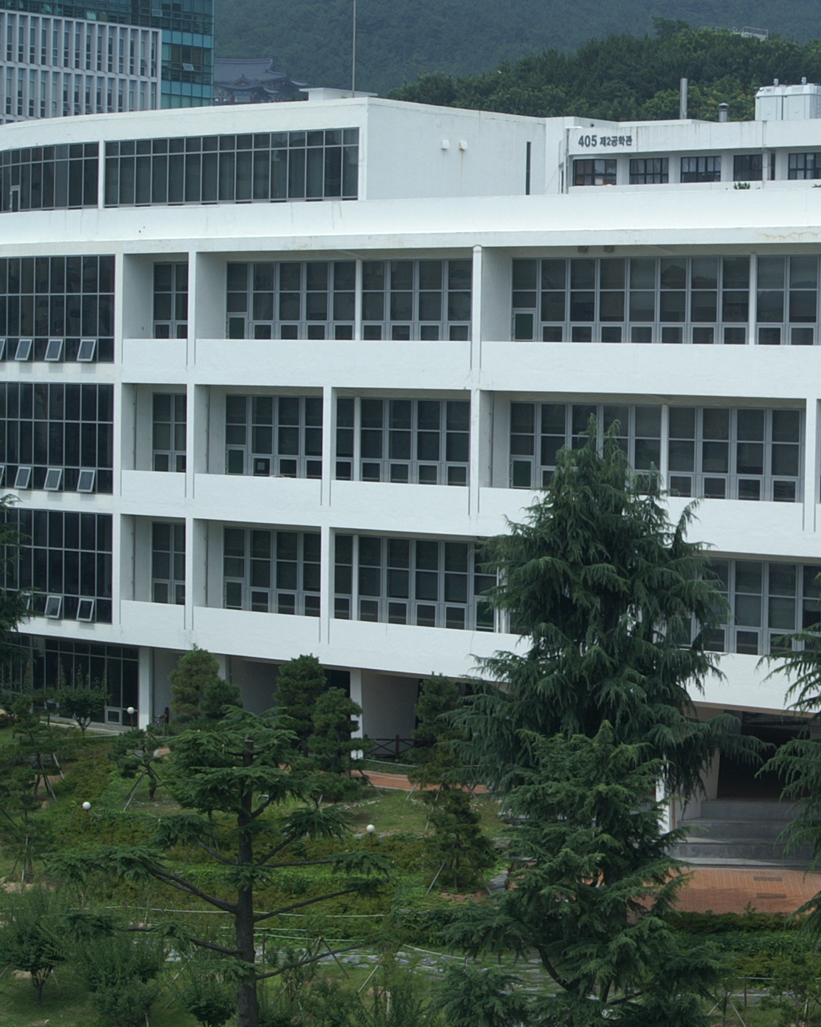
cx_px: 812
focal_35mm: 96
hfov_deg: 15.8
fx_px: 2913
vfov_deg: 20.0
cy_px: 589
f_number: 11
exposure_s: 1/125
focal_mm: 35
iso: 100
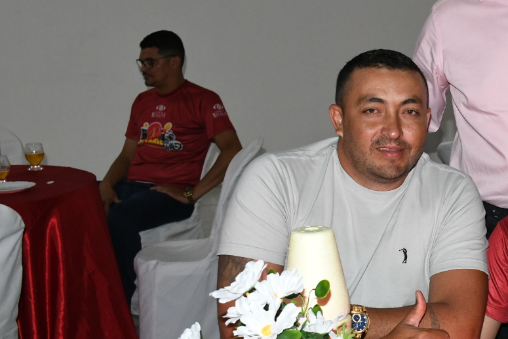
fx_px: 974
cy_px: 172
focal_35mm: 69
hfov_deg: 27.3
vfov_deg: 19.7
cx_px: 528
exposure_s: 1/100
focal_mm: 22
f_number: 5.6
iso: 1600
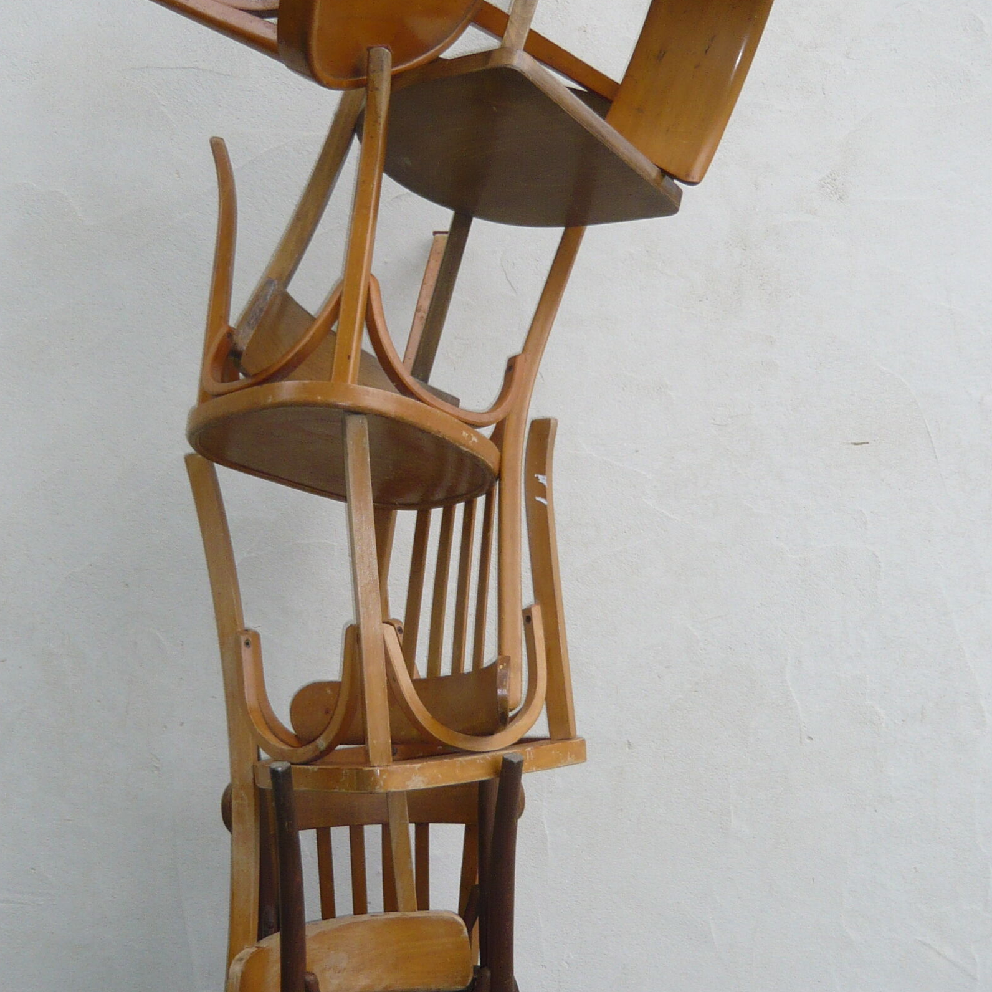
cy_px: 504
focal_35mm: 58
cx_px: 401
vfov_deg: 29.6
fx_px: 1880
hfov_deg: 29.5
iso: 100
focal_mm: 5.5
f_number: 3.1
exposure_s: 1/250
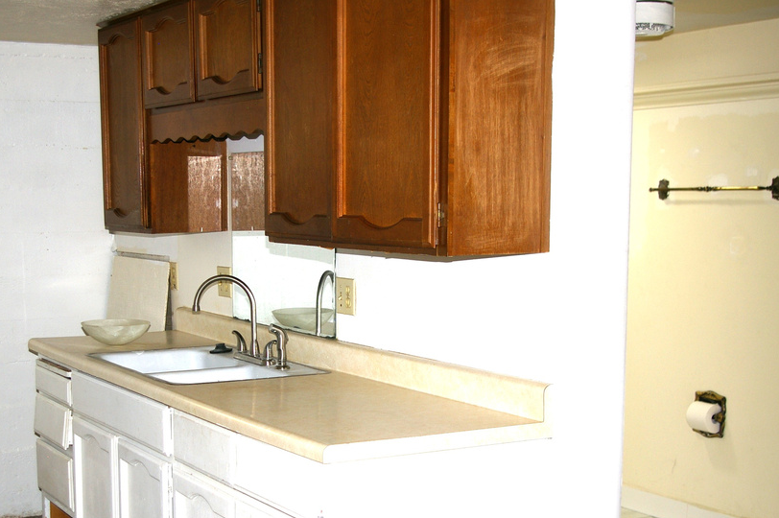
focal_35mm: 59
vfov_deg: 23.0
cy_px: 326
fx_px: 1268
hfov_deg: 34.0
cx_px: 296
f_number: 4
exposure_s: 1/45
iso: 200
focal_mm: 31
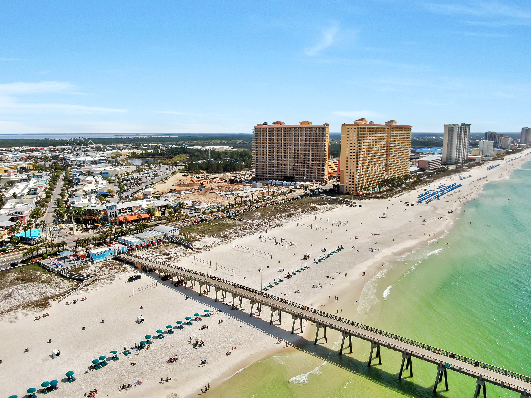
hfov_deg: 71.6
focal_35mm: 24
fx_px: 368
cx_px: 266
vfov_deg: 56.8
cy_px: 199
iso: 100
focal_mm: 4.39
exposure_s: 1/2500
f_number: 2.8
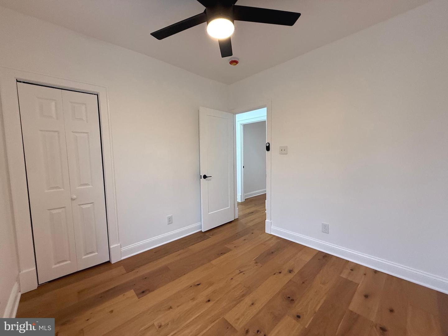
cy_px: 168
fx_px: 181
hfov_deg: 102.1
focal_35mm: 14
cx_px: 224
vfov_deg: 85.7
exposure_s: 1/120
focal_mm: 2.22
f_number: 2.2
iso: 200
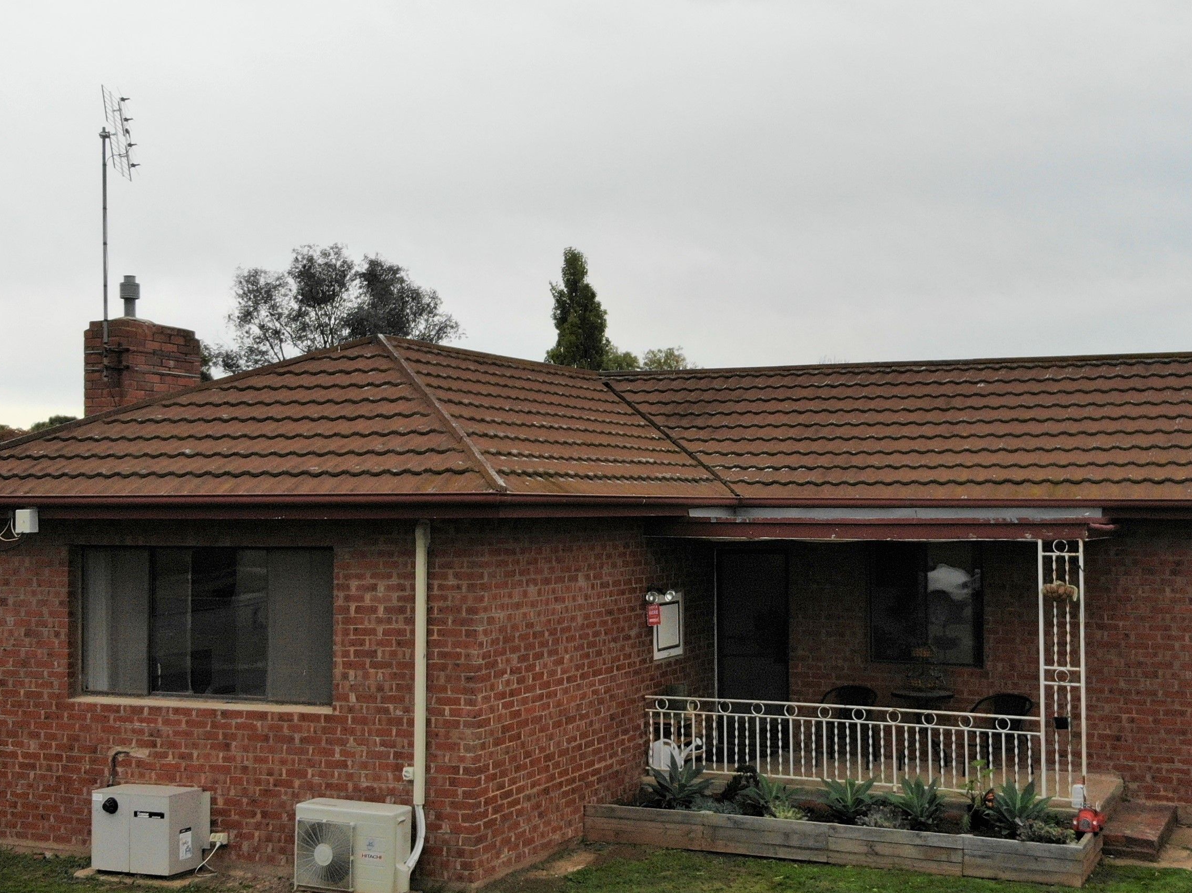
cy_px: 463
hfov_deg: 43.6
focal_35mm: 43
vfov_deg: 33.6
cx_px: 718
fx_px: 1480
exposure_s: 1/370
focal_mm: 4.5
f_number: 2.8
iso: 113
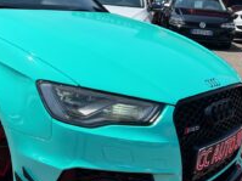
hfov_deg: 37.5
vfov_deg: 29.6
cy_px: 83
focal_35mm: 49
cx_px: 47
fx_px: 342
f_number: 1.5
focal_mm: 5.7
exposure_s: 1/6993
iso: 50
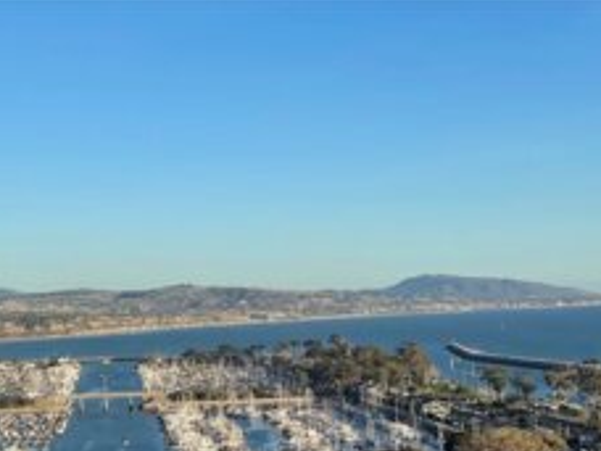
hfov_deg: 23.7
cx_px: 174
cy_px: 353
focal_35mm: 82
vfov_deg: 17.9
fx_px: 1424
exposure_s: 1/1229
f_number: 2
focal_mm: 6
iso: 25
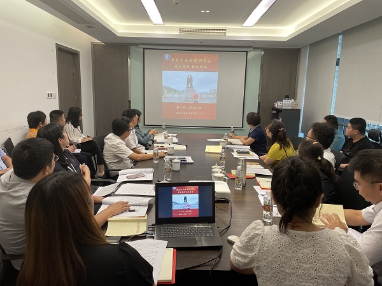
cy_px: 143
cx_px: 191
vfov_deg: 53.1
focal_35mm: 26
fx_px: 287
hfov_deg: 67.3
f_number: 1.6
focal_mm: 4.2
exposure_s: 1/100
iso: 100
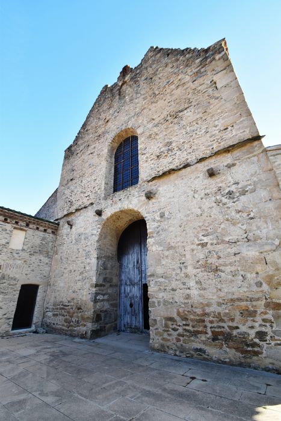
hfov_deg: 77.4
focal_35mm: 15
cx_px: 140
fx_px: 176
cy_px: 210
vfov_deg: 100.4
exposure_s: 1/200
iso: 400
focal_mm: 10
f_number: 7.1
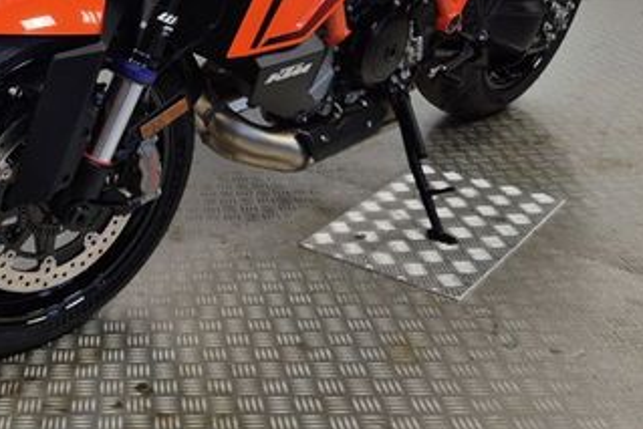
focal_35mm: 48
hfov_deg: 38.1
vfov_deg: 26.1
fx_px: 858
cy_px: -34
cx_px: 54
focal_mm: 5.4
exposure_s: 1/100
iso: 250
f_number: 1.8
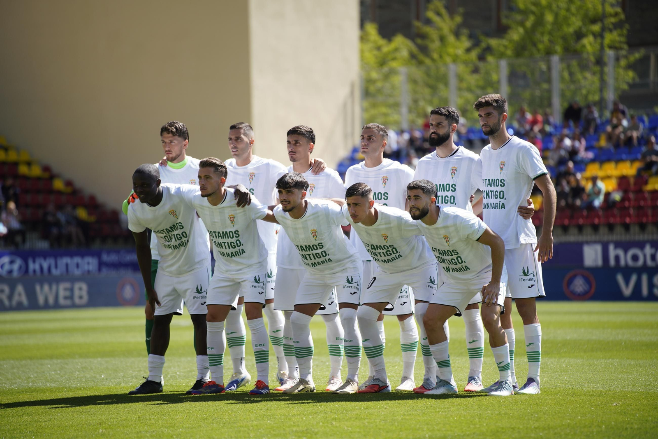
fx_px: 3106
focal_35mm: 170
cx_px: 329
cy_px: 220
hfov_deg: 12.1
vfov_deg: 8.1
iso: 100
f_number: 2.8
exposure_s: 1/800
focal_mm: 170
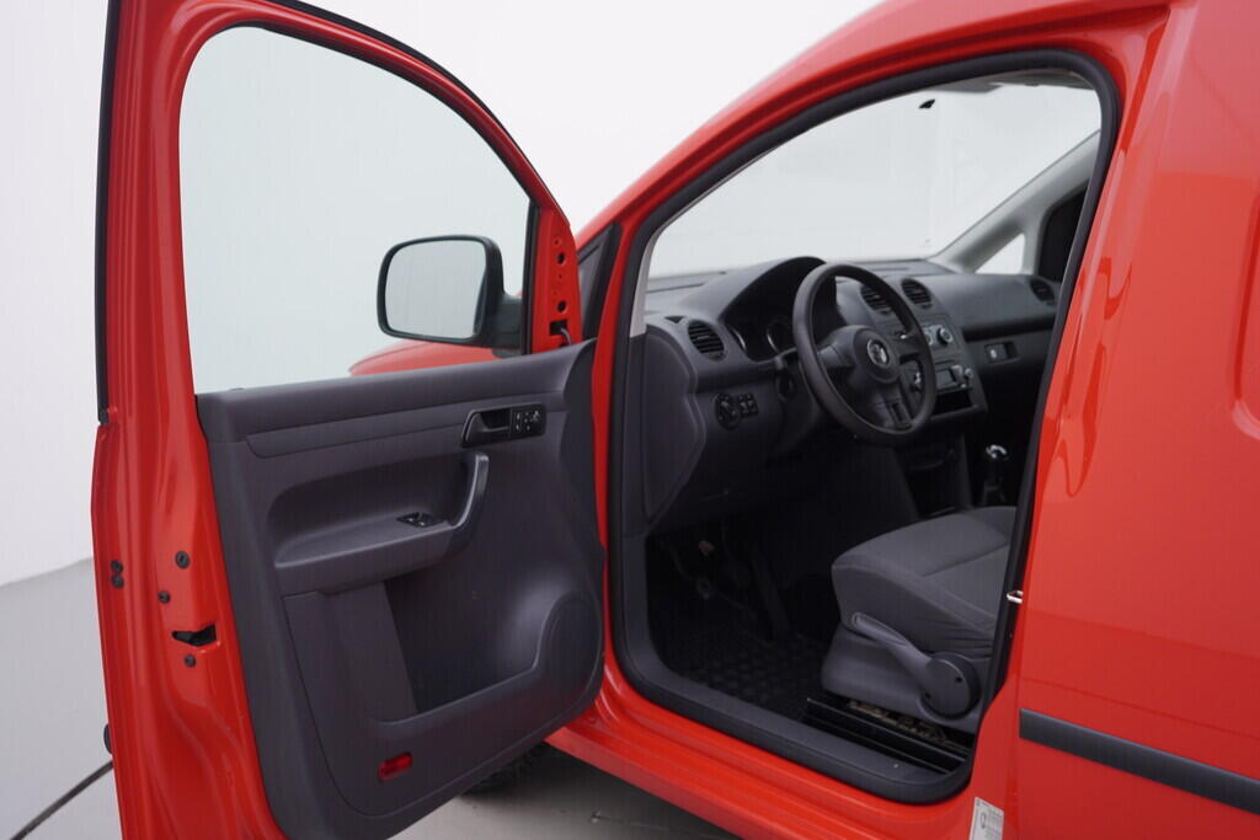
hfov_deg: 53.1
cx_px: 630
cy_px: 420
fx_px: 1260
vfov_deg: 36.9
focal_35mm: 36
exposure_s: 1/60
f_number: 3.5
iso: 125
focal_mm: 24
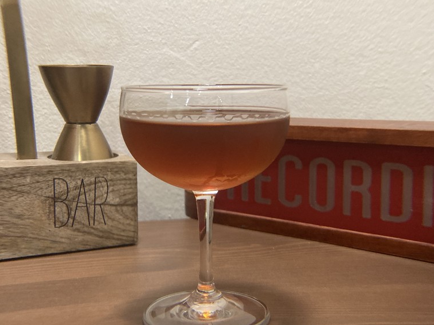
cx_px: 210
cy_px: 170
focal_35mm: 38
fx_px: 476
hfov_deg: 49.0
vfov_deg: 37.7
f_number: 1.8
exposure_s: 1/60
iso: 250
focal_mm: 3.99
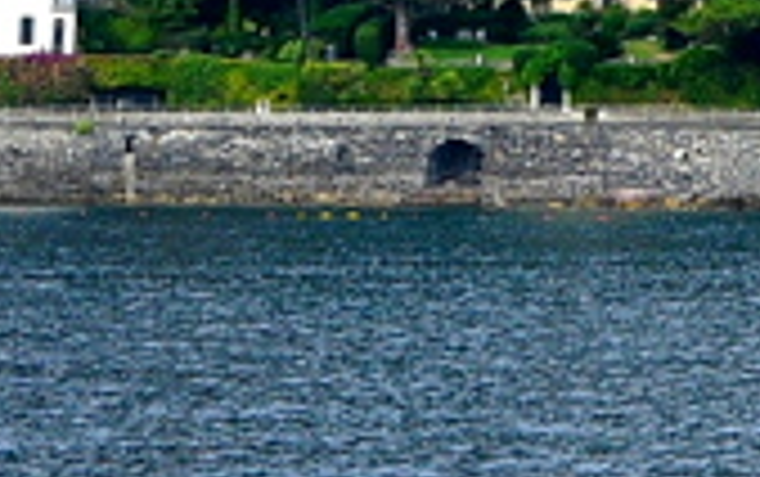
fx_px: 9185
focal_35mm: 443
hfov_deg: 4.7
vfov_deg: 2.9
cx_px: 854
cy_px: -927
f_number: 10
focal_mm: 48
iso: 400
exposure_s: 1/400
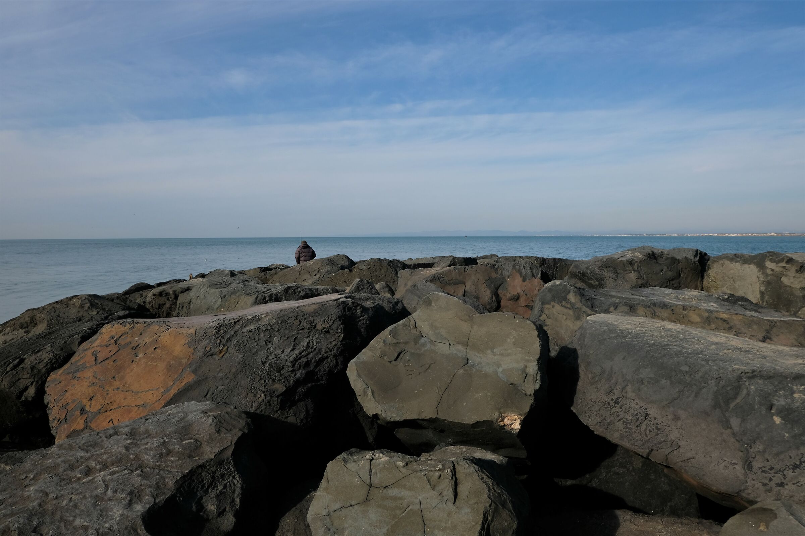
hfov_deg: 76.1
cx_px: 402
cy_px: 268
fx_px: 514
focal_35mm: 23
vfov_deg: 55.1
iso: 320
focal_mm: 15
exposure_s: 1/640
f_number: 10
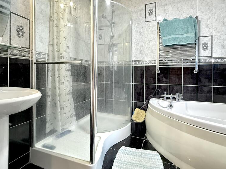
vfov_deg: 68.4
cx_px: 118
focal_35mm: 19
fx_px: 124
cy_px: 74
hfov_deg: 84.6
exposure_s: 1/50
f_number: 2.2
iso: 640
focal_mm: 2.22
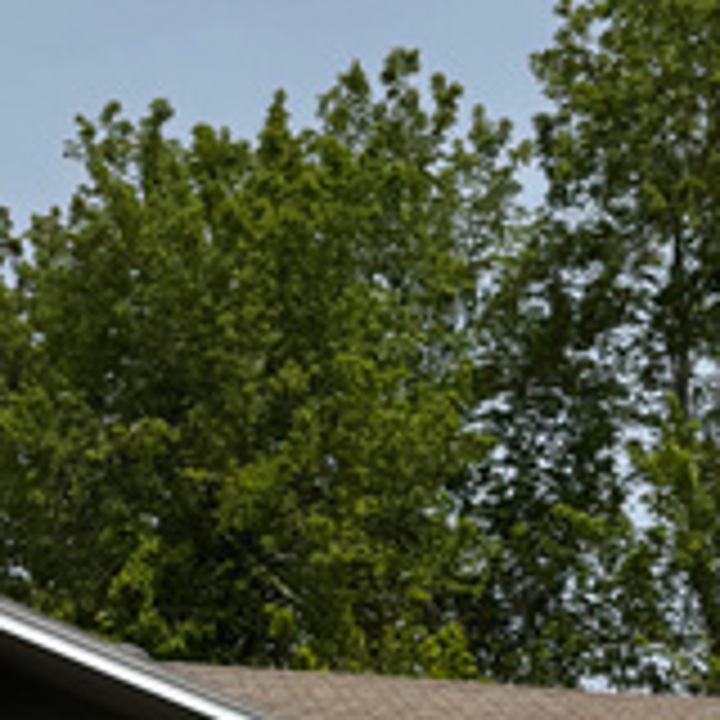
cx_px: 176
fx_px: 2400
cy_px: 981
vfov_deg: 16.0
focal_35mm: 102
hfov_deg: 17.0
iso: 80
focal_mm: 6.76
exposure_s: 1/7092
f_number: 1.78
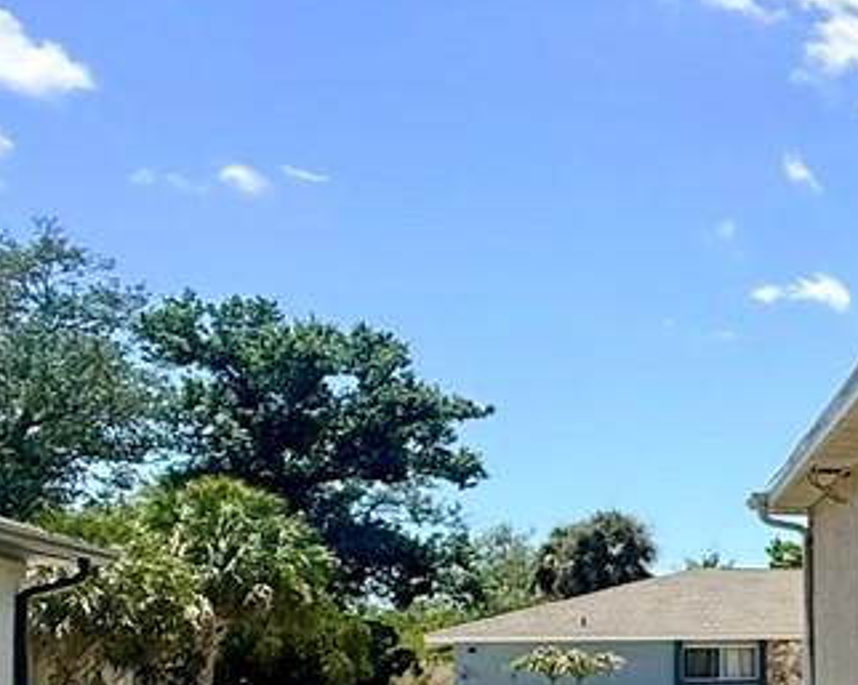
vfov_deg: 21.9
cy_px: 613
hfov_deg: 20.3
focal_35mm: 68
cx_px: 1532
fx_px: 1725
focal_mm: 2.22
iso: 64
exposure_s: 1/1399
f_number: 2.2
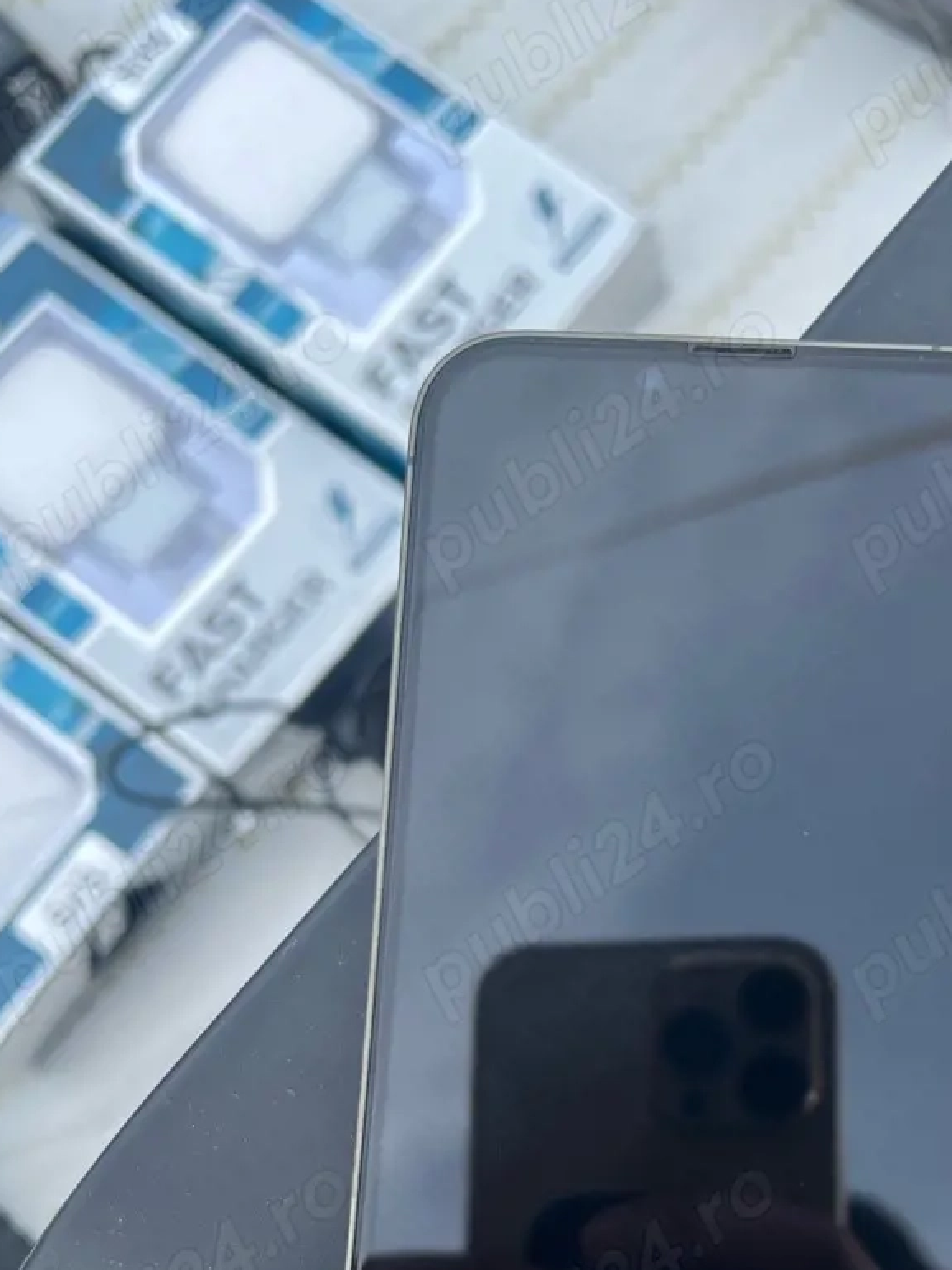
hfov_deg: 31.6
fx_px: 1651
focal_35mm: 45
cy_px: 937
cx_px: 707
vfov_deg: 41.0
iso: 50
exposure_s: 1/965
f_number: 1.5
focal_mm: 5.7
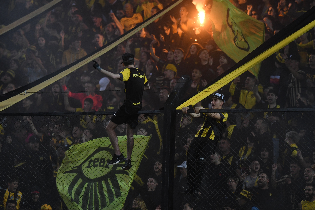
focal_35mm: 450
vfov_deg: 3.1
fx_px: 3937
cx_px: 158
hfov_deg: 4.6
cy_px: 105
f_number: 2.8
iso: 2000
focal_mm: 300
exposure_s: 1/500
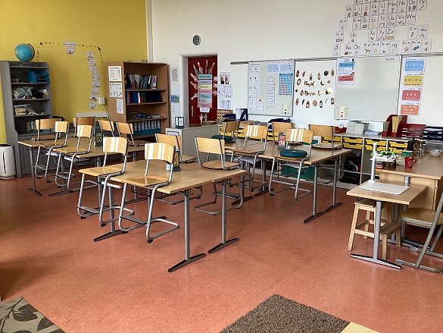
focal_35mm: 31
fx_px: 397
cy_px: 166
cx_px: 222
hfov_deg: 58.3
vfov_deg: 45.5
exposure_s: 1/120
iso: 100
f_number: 2.4
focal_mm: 3.3
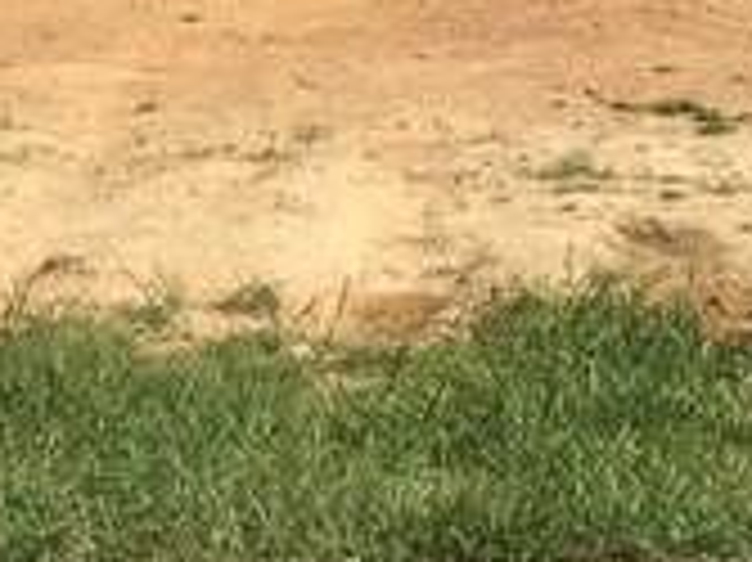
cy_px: -229
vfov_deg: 12.8
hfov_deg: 17.6
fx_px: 2410
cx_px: 131
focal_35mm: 111
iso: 25
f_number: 2.2
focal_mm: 4.15
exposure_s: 1/1637
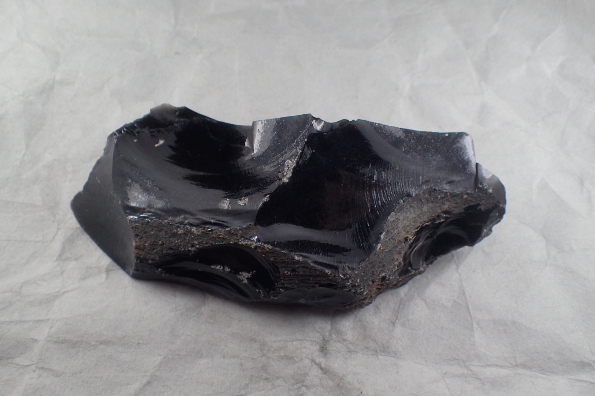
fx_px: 529
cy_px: 214
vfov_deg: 41.1
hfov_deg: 58.7
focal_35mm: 32
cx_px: 292
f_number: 2.3
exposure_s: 1/500
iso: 100
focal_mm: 5.5
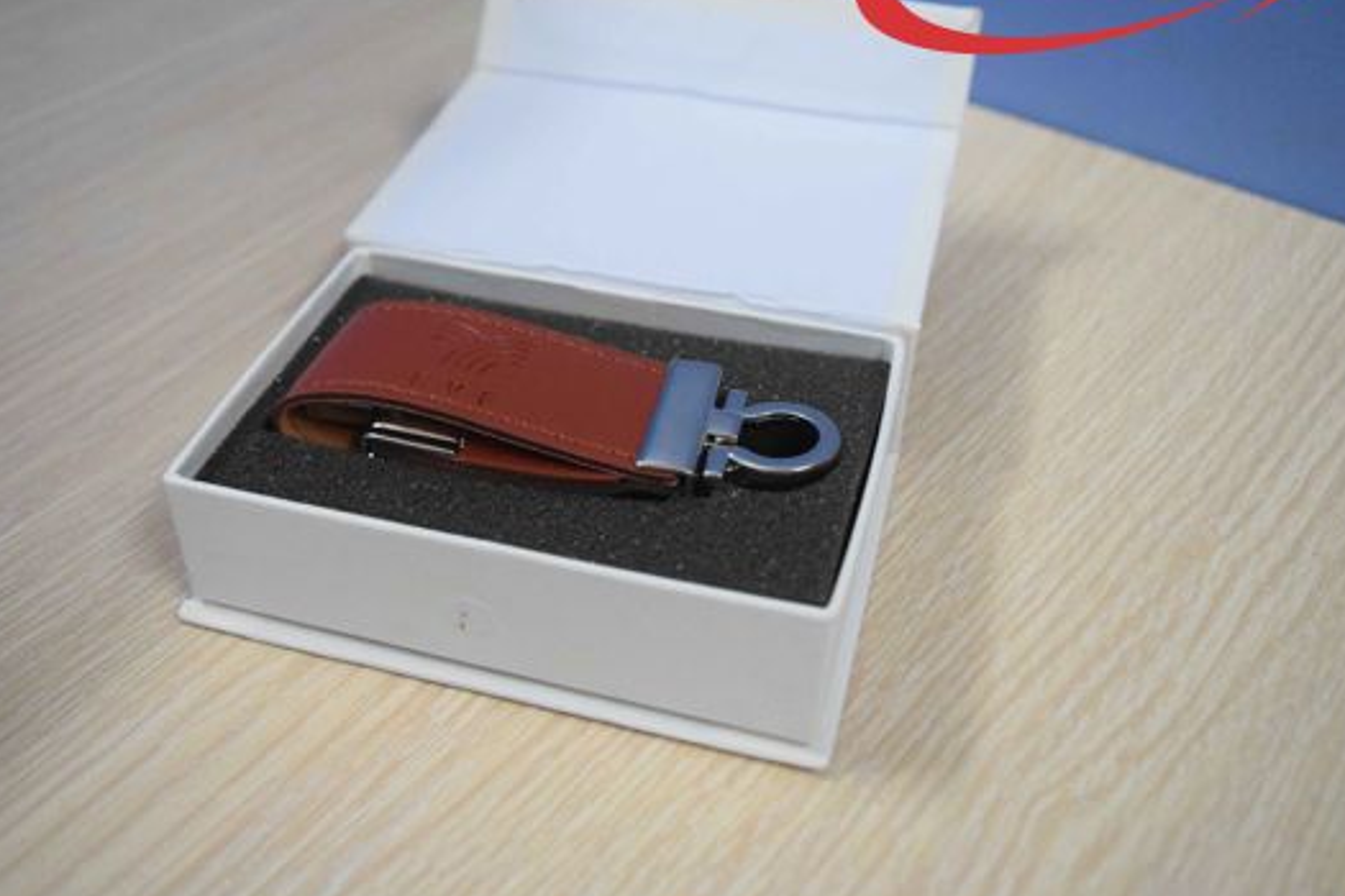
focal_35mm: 40
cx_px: 548
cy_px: 374
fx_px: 1494
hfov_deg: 48.2
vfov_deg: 33.3
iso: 3200
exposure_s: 1/100
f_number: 3.5
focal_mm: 20
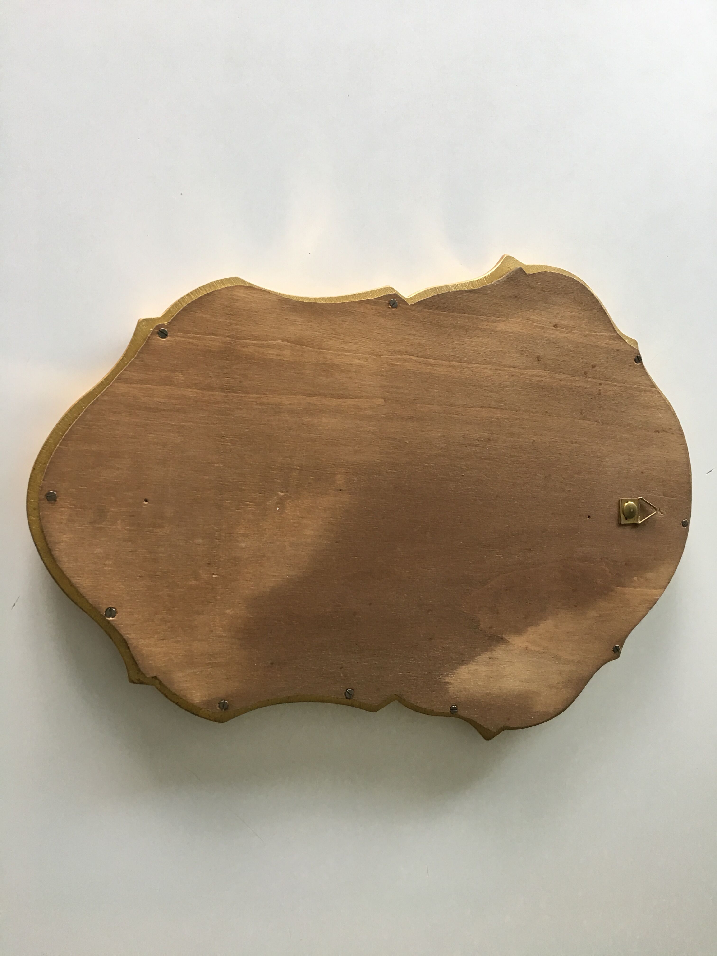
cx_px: 358
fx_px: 801
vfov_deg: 61.7
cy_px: 478
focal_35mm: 29
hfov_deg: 48.2
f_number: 2.2
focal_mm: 4.15
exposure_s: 1/17
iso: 40
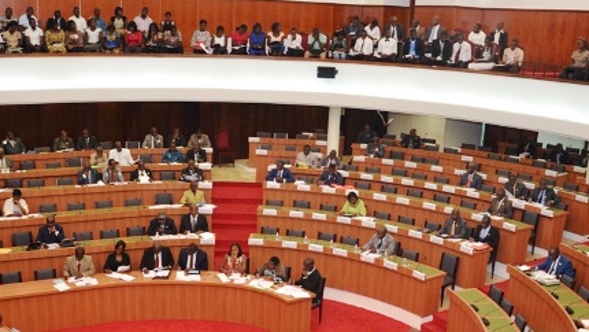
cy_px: 213
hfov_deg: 47.4
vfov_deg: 27.6
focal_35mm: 43
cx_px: 292
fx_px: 672
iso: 800
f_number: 4
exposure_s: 1/60
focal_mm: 18
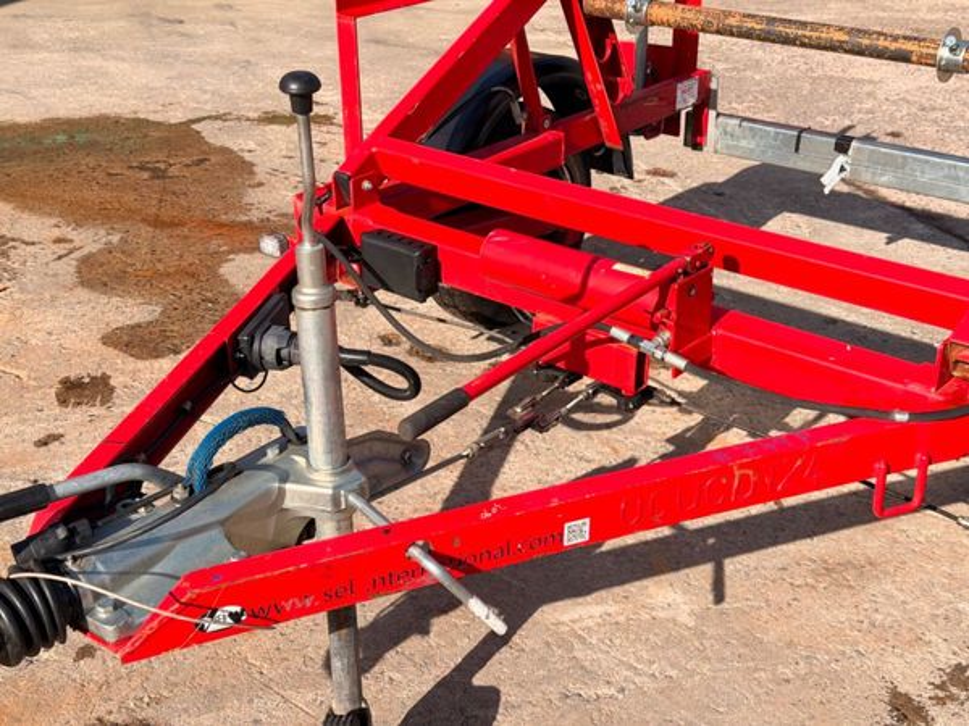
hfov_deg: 39.7
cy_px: 363
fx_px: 1344
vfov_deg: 30.3
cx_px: 484
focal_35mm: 48
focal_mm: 6.76
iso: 64
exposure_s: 1/3704
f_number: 1.78
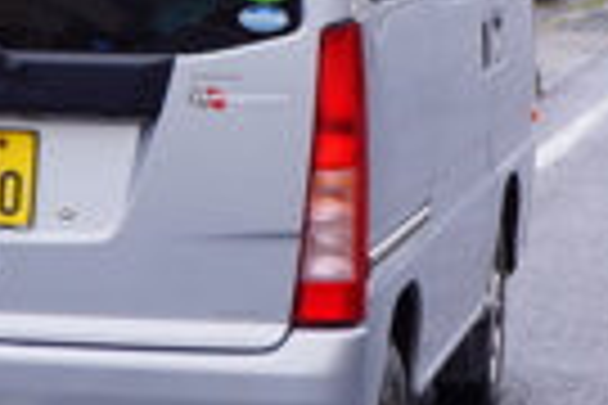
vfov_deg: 7.7
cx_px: 171
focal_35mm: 178
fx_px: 3006
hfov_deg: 11.5
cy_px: -38
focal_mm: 20
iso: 100
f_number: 5.6
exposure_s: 1/125
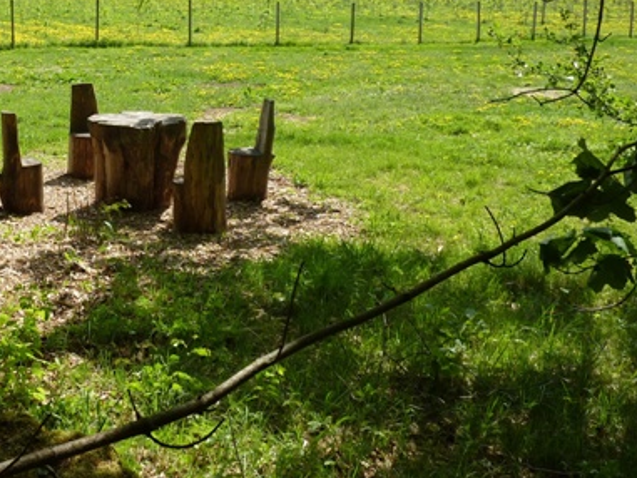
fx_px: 773
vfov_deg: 33.6
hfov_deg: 43.3
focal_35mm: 42
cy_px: 114
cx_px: 155
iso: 80
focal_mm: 4.1
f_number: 4
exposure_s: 1/320
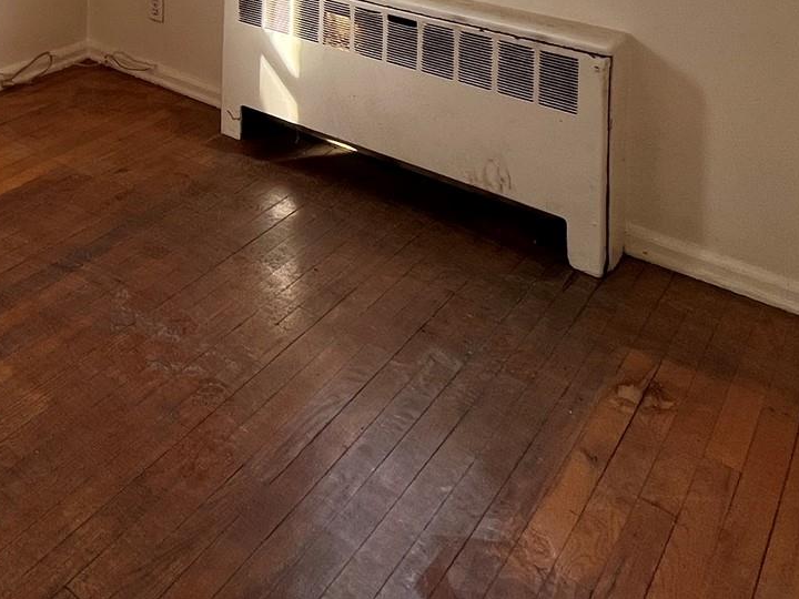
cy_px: -251
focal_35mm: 37
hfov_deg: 40.9
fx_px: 854
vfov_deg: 28.5
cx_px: -68
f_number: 1.8
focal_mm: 1.57
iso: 40
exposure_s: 1/120
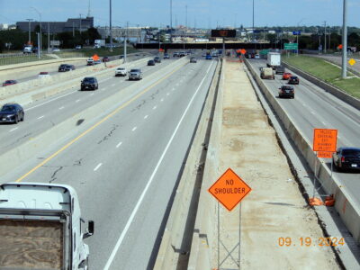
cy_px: 135
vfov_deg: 17.4
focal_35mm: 85
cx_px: 180
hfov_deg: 23.0
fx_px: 884
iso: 80
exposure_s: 1/1250
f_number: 5
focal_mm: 15.2
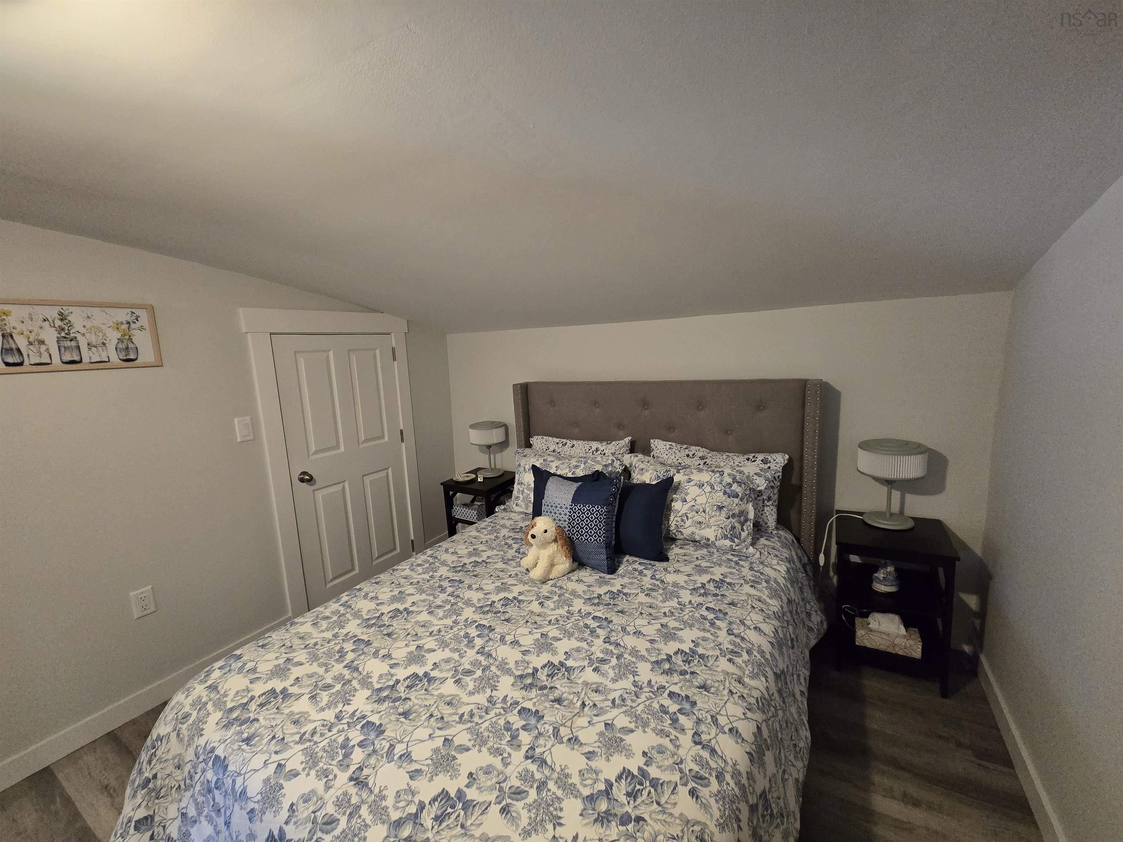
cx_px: 562
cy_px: 421
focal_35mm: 13
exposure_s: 1/60
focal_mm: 2.2
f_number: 2.2
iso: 640
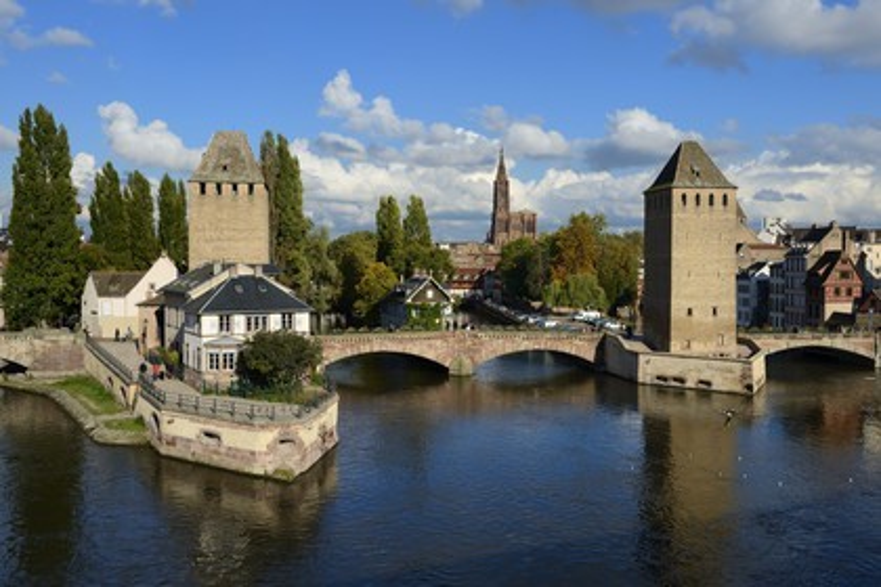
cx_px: 440
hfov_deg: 54.4
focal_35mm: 35
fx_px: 856
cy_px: 294
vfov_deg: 37.9
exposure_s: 1/320
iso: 100
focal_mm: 35
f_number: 9
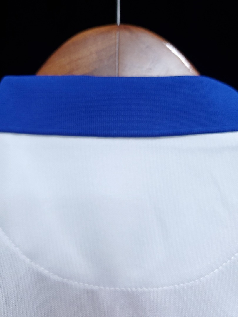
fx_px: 238
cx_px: 119
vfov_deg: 67.3
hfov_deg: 53.1
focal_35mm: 26
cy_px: 158
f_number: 1.5
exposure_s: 1/20
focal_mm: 4.3
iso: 200
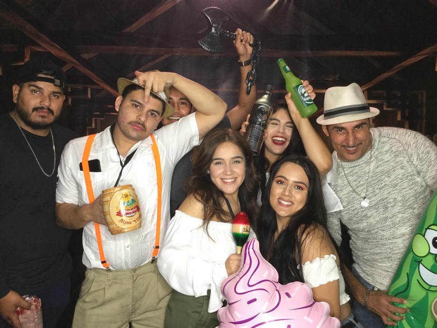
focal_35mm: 31
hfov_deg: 58.4
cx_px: 218
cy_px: 164
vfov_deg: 45.4
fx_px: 391
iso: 80
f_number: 2.4
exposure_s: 1/30
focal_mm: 3.3
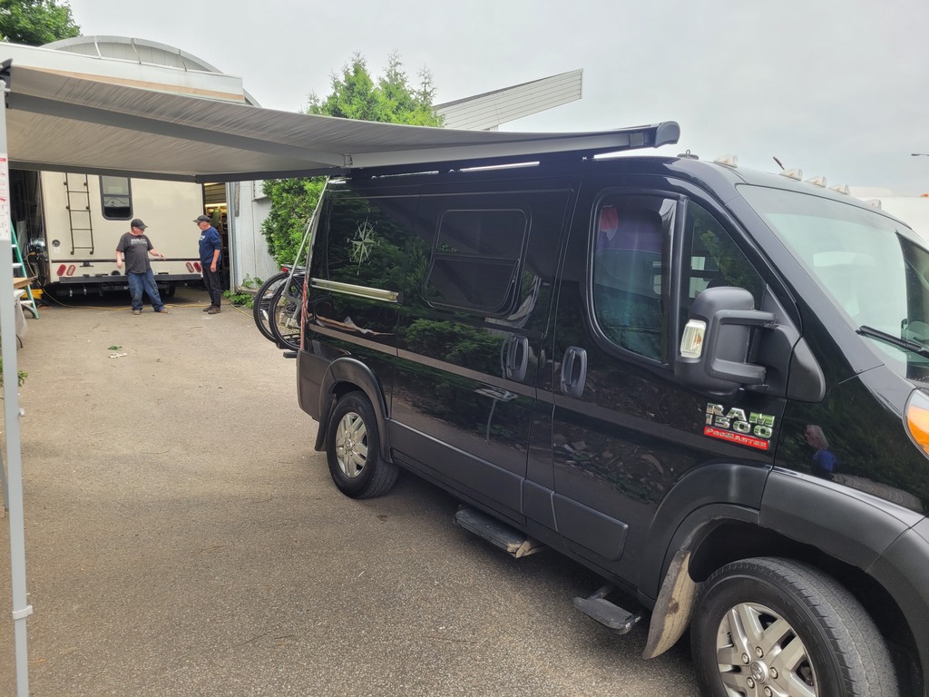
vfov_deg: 53.1
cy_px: 348
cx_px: 464
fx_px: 698
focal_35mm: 26
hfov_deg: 67.3
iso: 40
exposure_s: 1/251
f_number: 1.8
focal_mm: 5.4
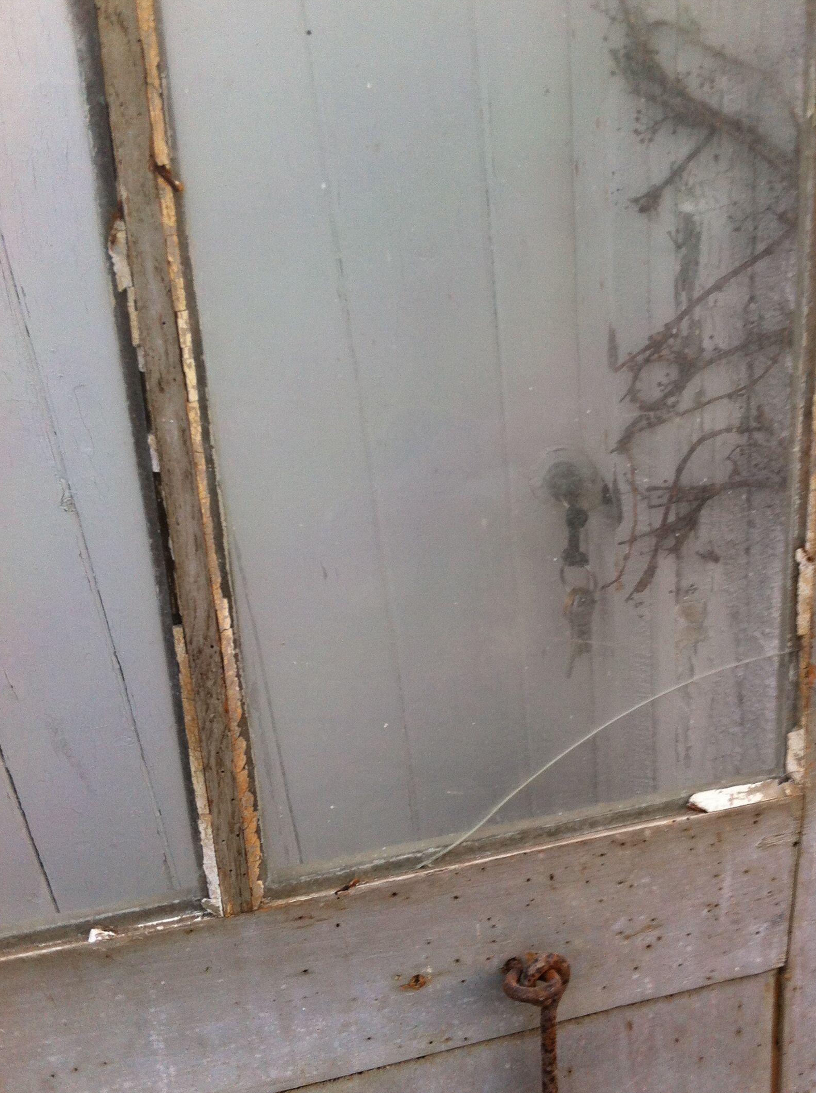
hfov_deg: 33.4
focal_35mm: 43
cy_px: 549
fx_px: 1355
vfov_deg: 43.9
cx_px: 500
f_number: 2.8
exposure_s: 1/15
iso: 80
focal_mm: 3.85
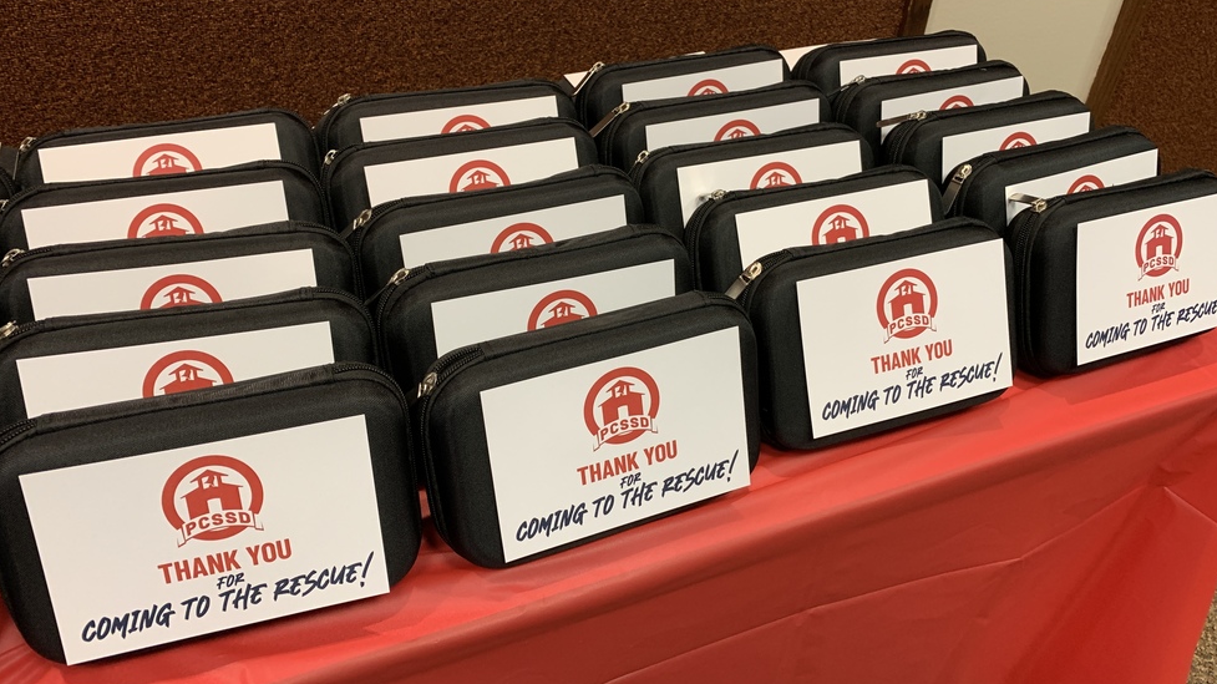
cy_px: 269
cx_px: 622
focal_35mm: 29
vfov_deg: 40.0
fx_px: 936
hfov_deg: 66.1
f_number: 1.8
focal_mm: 4.25
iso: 250
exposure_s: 1/60
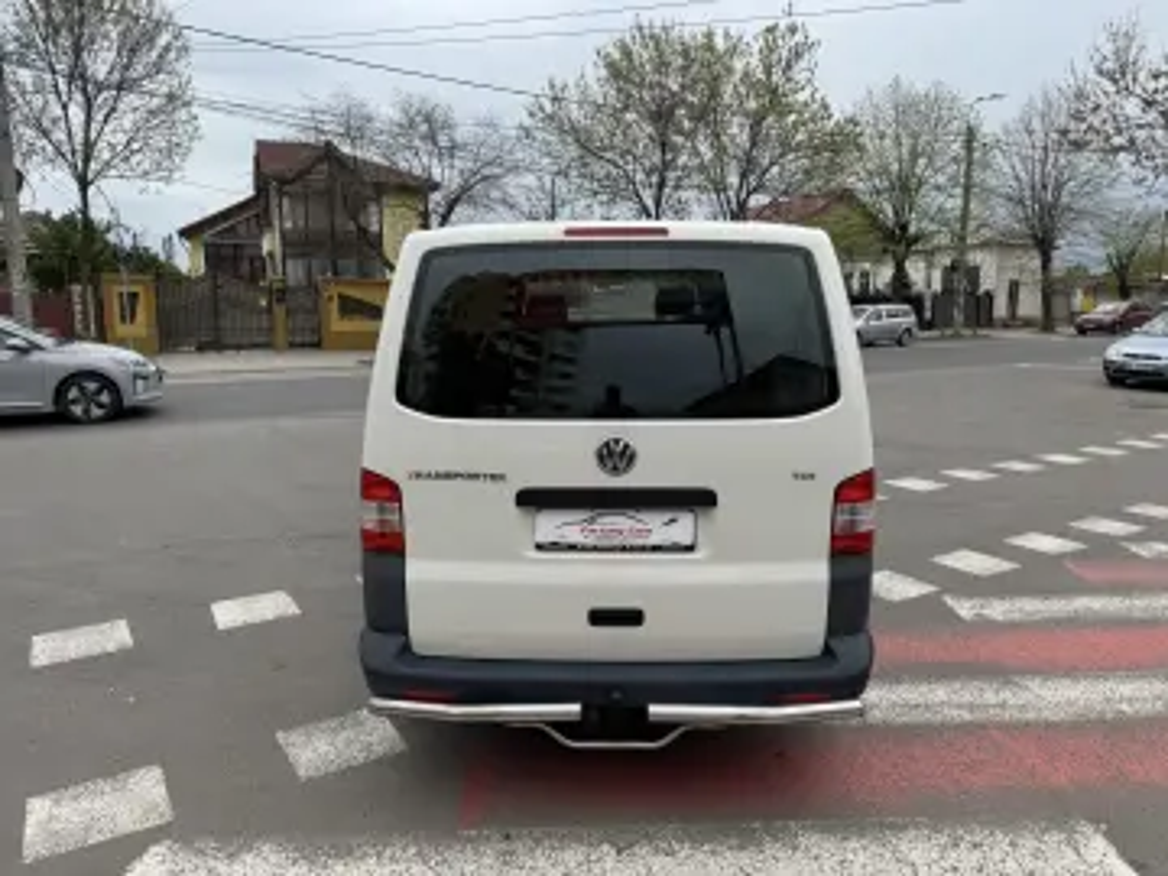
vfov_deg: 56.8
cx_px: 584
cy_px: 438
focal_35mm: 24
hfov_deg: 71.6
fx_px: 810
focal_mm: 6.76
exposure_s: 1/3096
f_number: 1.78
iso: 80
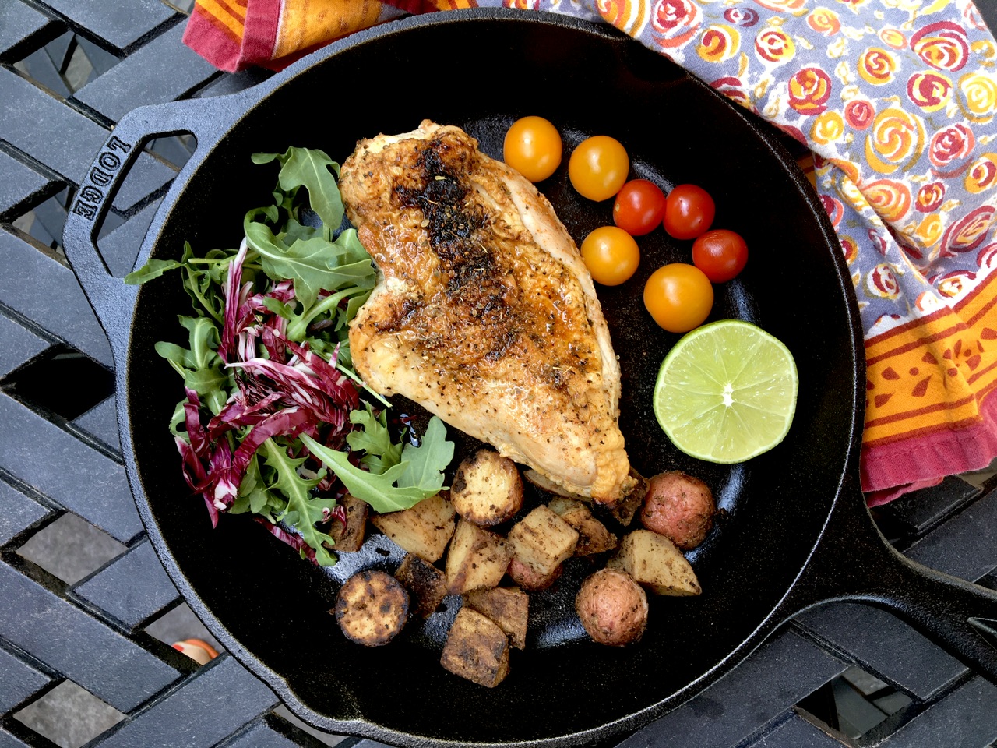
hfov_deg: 61.7
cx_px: 498
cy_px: 374
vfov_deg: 48.2
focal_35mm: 29
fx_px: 835
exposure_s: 1/40
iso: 32
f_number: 2.2
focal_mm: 4.15
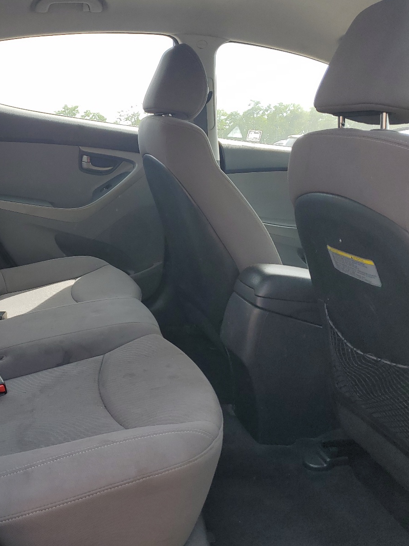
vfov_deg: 52.6
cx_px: 93
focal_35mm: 35
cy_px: 273
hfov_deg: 39.4
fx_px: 552
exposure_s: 1/588
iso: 50
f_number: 1.5
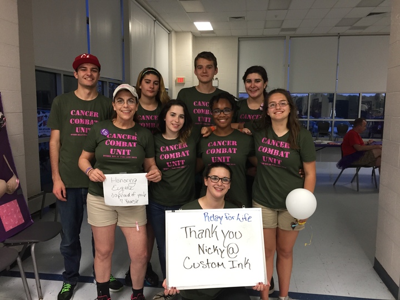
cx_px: 200
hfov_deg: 61.7
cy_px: 150
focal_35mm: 29
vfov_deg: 48.2
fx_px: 335
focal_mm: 4.15
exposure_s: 1/30
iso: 125
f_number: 2.2
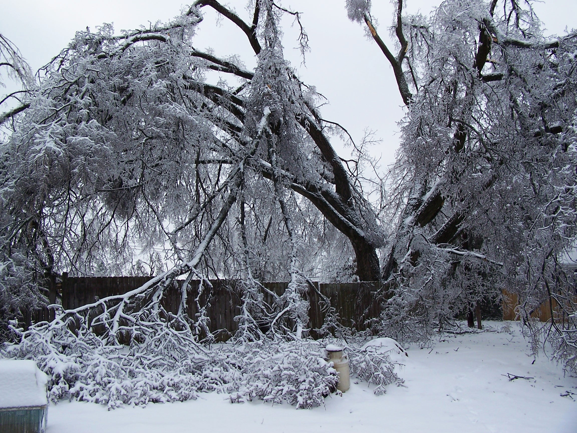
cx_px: 288
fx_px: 633
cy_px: 216
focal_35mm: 38
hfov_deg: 49.0
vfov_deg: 37.7
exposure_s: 1/350
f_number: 4
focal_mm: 6.3
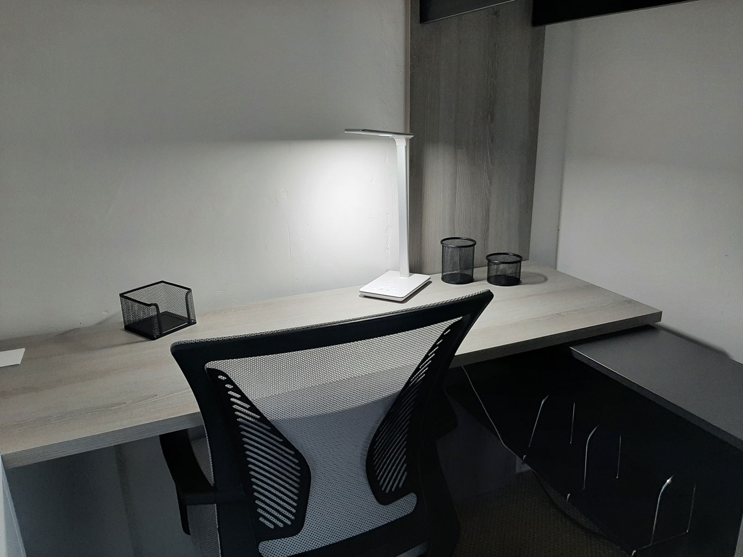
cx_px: 372
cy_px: 278
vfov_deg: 53.1
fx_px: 558
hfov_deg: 67.3
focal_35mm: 26
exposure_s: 1/60
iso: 100
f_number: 1.7
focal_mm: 3.93
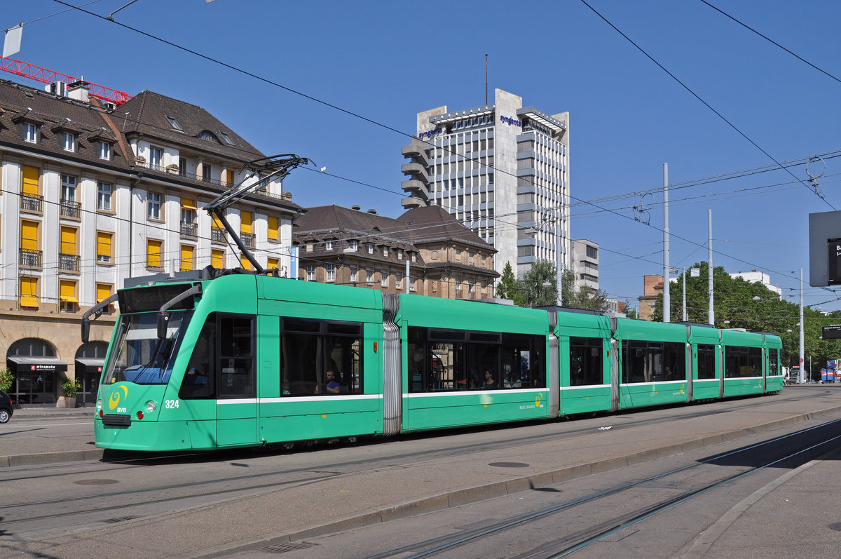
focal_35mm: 36
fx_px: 840
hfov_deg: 53.2
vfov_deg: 36.8
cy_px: 280
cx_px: 420
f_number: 13
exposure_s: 1/400
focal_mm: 24
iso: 250
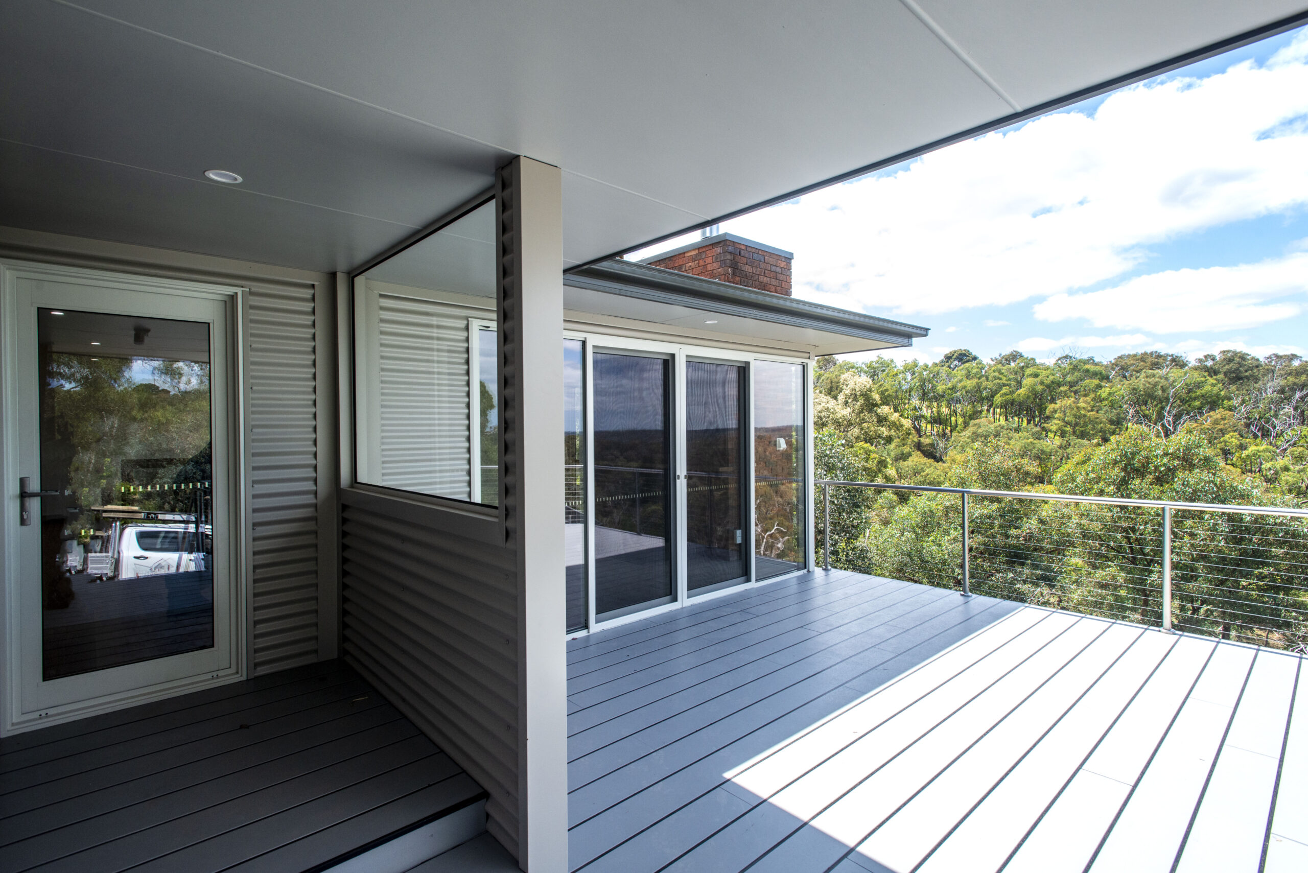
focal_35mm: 17
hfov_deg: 93.3
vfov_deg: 70.5
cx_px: 654
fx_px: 618
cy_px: 436
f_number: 11
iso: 800
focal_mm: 17
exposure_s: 1/400
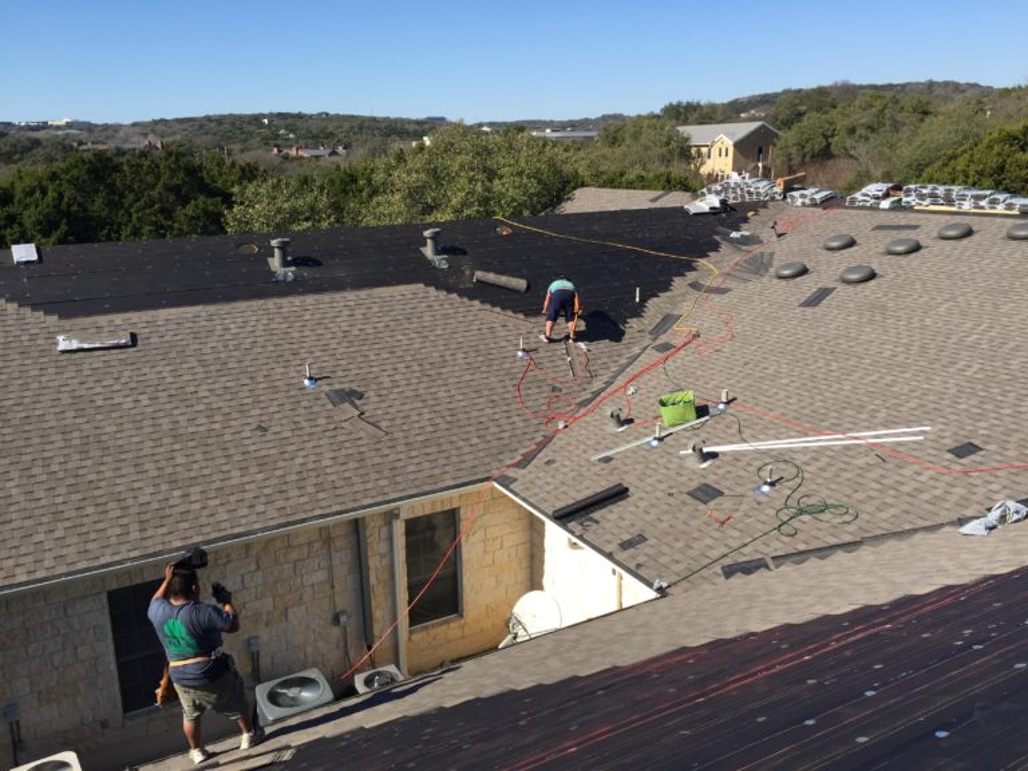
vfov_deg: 48.2
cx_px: 514
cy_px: 386
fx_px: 861
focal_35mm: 29
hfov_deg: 61.7
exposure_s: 1/1647
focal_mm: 4.15
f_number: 2.2
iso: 32
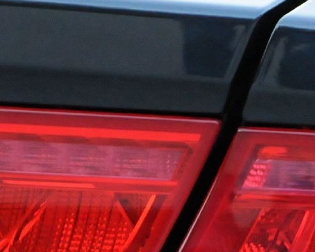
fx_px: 5730
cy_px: 244
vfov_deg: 2.5
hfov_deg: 3.1
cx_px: 288
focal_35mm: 615
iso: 2000
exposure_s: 1/40
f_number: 5.6
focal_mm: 86
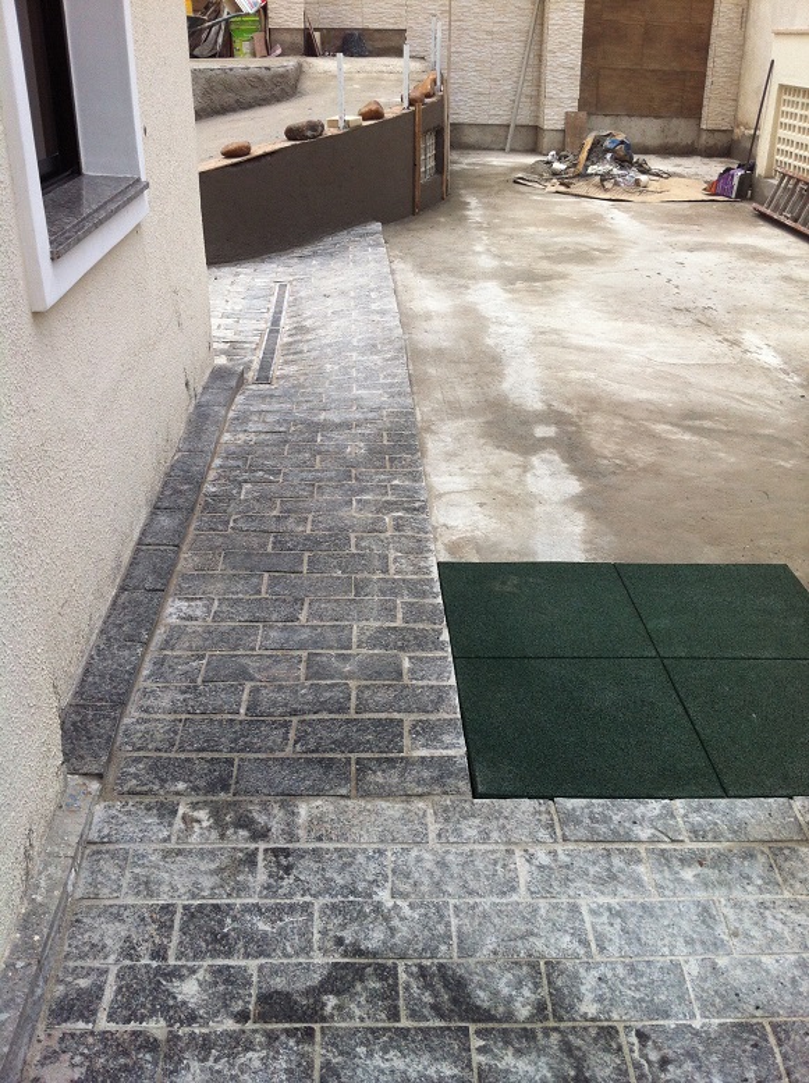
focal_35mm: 35
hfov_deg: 40.6
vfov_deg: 52.7
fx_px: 1094
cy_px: 542
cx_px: 404
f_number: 2.8
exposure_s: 1/363
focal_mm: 3.85
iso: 80
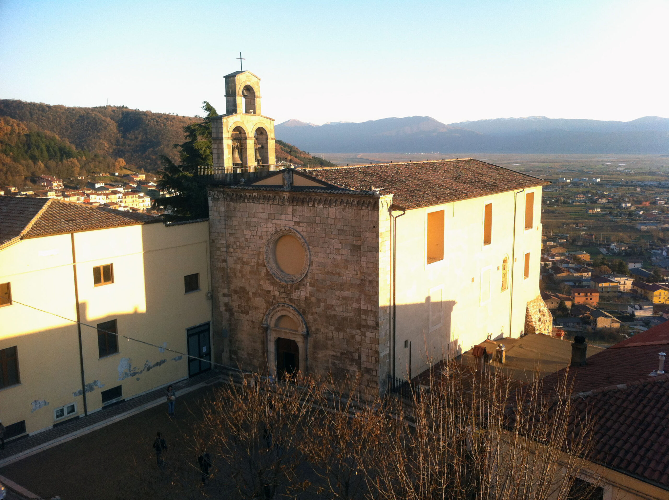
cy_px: 250
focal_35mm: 35
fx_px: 675
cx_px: 334
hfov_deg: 52.7
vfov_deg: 40.6
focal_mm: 3.85
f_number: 2.8
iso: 80
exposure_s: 1/198
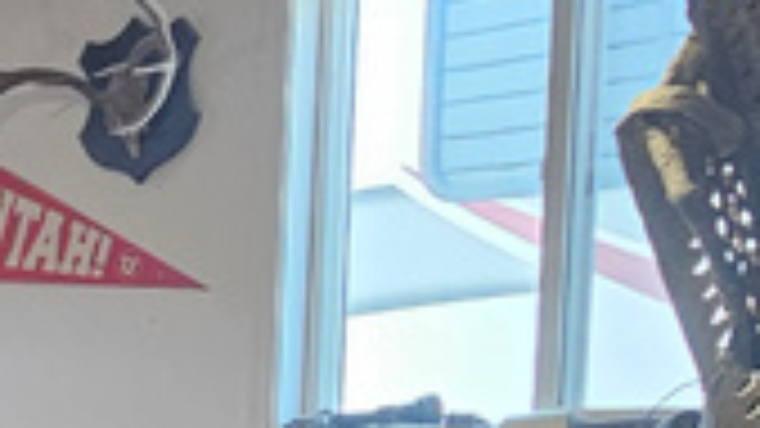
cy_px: 595
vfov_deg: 13.4
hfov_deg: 19.5
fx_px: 1733
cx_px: -553
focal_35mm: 86
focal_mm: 2.2
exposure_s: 1/60
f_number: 2.2
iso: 160
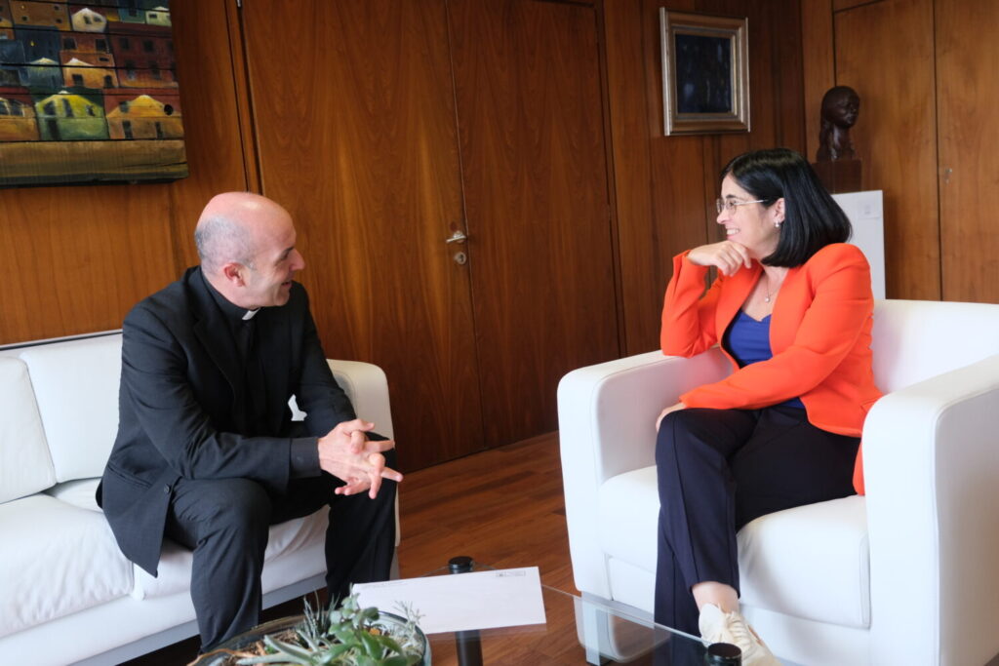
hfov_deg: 60.3
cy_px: 333
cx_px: 500
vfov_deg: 42.3
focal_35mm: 31
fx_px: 860
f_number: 3.2
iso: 640
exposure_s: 1/100
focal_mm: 20.5
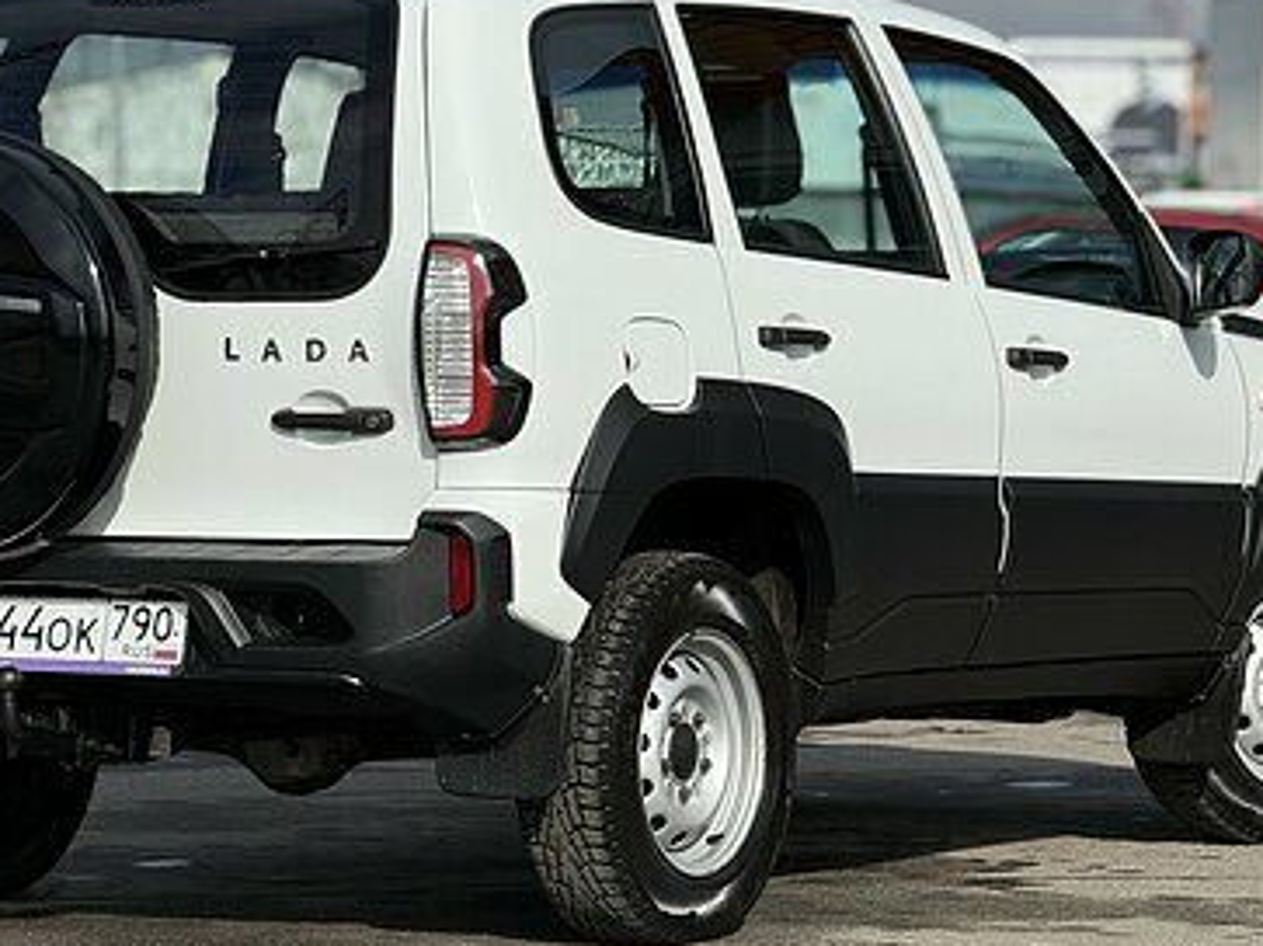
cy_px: 445
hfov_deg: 10.9
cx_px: 640
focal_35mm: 181
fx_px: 6602
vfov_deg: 8.2
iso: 50
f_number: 2.8
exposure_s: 1/2611
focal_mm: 15.66
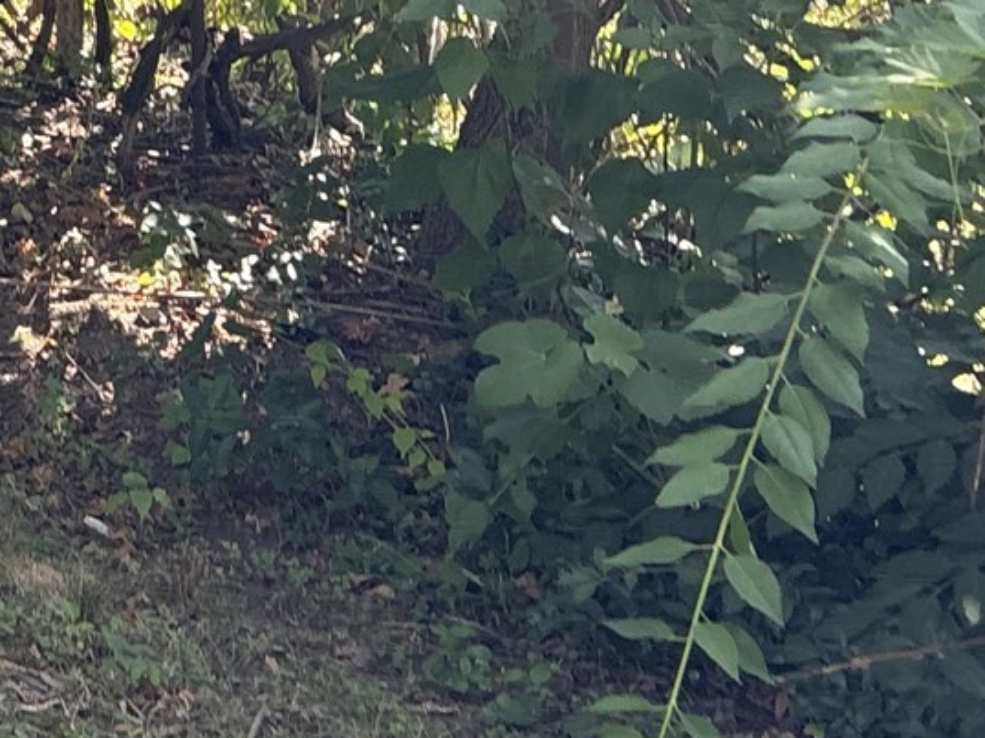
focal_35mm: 99
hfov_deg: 16.8
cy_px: -179
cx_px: -736
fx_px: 2816
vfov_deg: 14.4
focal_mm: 5.96
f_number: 1.6
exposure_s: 1/233
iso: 40
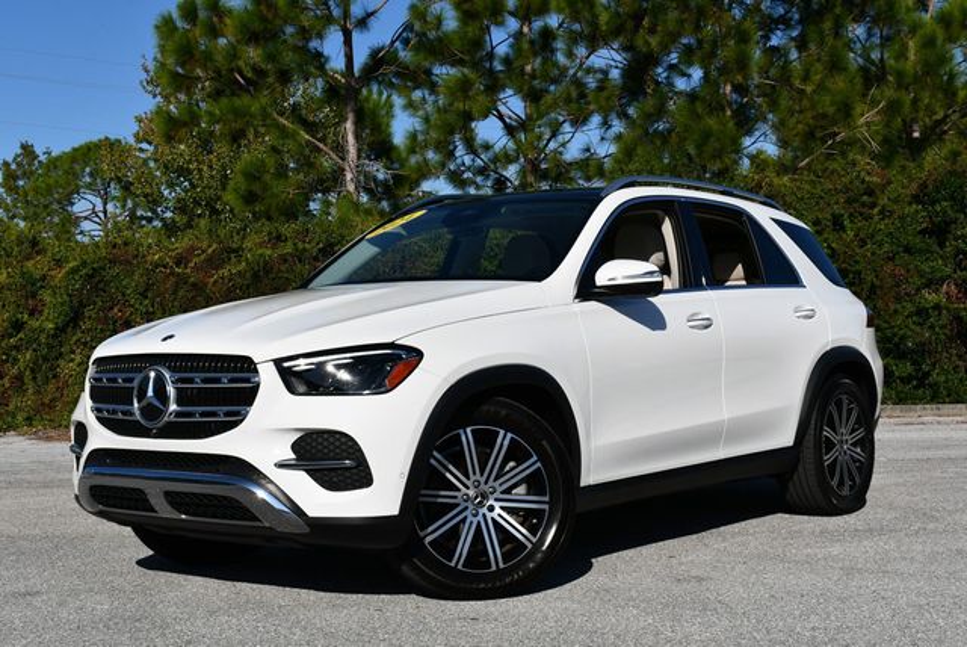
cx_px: 484
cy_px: 324
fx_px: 1452
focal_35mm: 54
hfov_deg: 36.8
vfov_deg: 25.1
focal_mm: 27
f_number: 10
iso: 100
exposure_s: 1/400
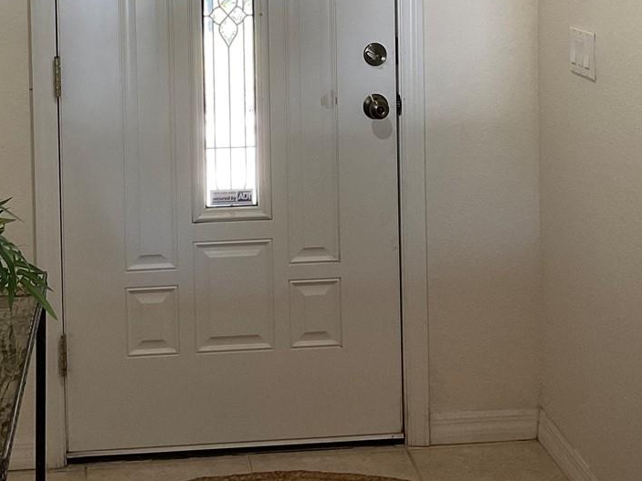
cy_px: -48
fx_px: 1224
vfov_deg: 21.1
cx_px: 232
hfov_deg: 29.3
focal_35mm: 66
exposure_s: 1/60
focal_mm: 3
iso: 80
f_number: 1.8
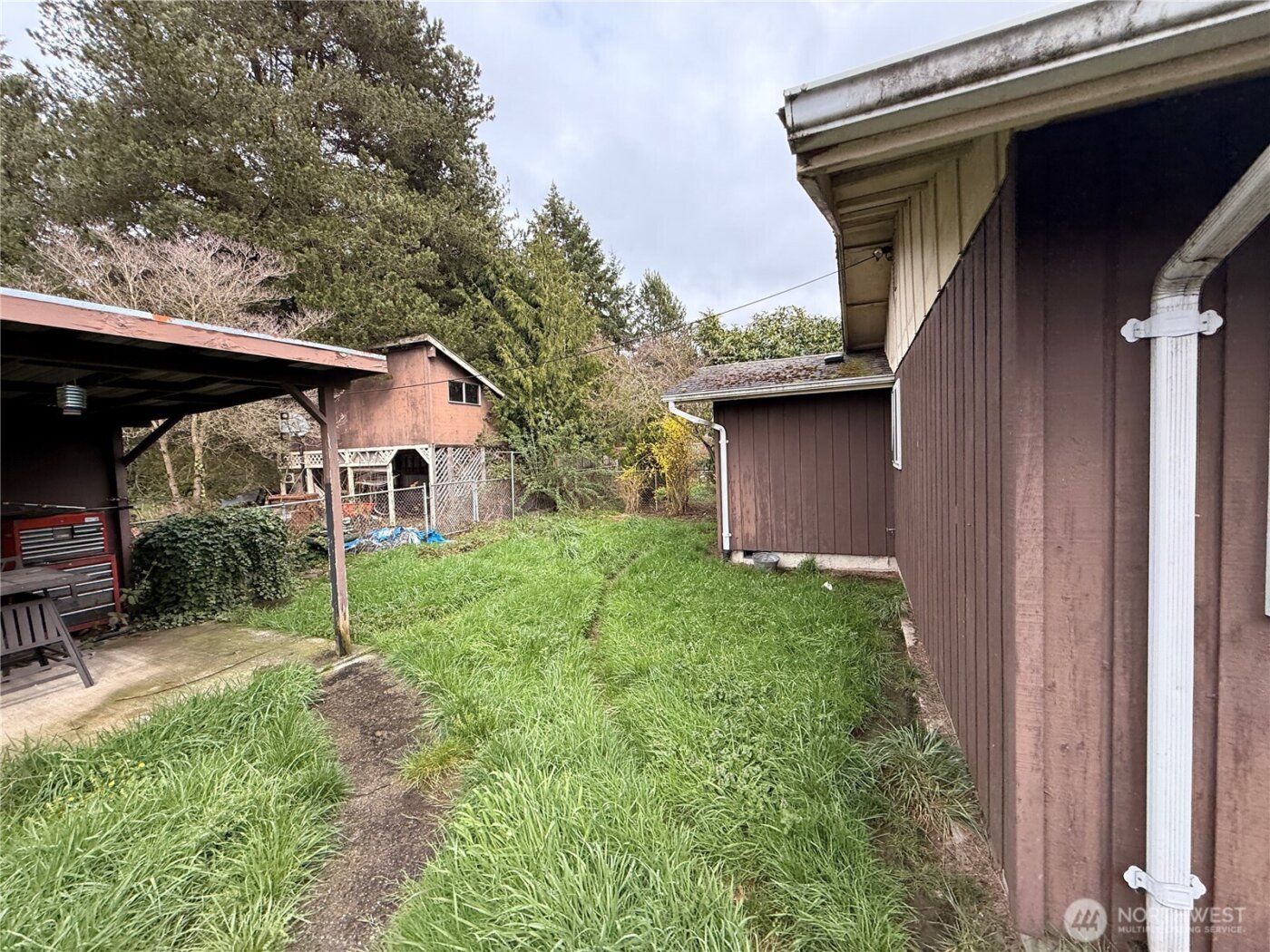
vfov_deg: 85.7
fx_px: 514
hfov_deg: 102.1
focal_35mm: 14
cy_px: 476
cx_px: 635
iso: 64
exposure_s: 1/308
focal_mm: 2.22
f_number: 2.2
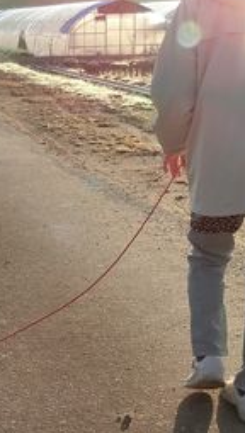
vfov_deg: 32.6
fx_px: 737
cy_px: 278
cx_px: 63
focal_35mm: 64
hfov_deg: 18.8
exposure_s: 1/1000
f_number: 3.5
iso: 160
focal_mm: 4.5
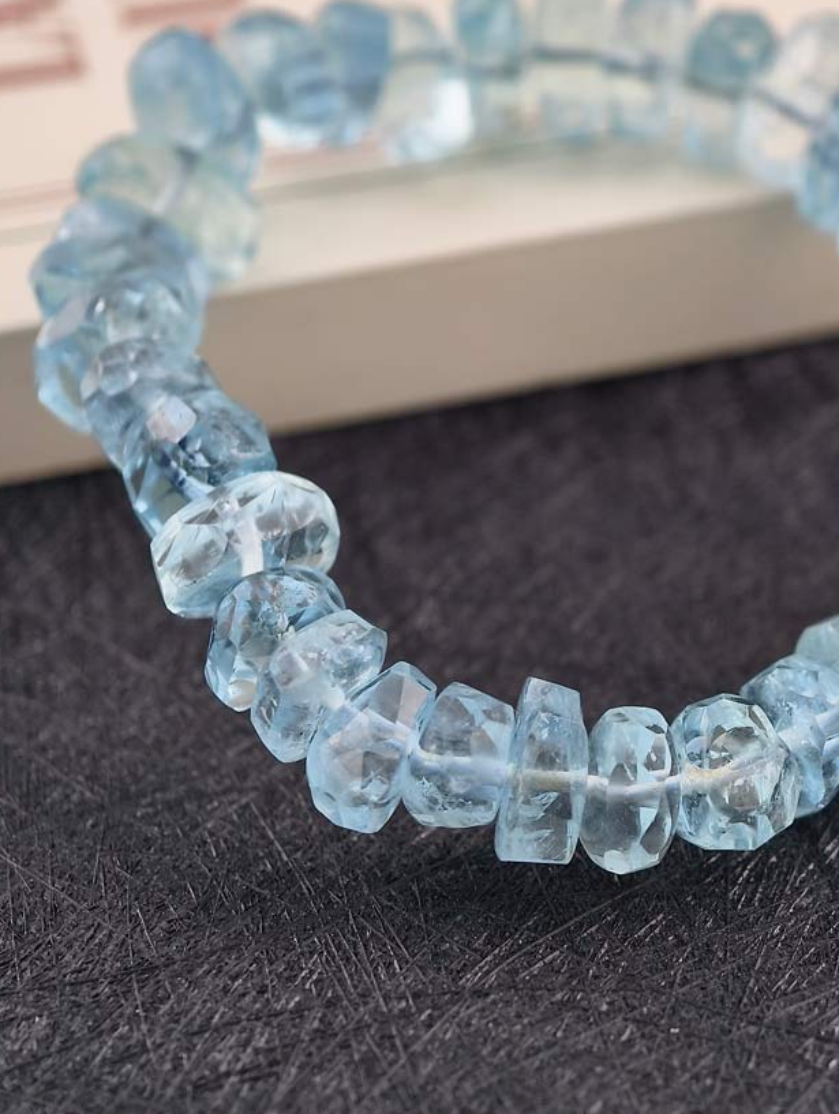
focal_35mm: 120
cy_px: 477
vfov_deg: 16.4
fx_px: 3869
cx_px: 539
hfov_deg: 12.4
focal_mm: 22.48
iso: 125
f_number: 2.67
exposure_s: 1/160
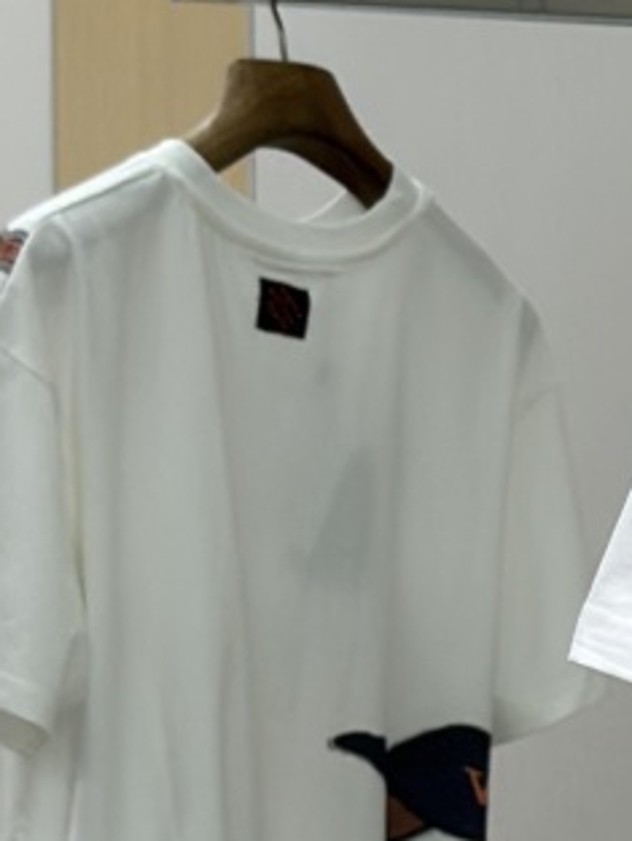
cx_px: 1358
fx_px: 5376
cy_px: 919
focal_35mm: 221
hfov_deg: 6.5
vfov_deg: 8.9
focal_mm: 6.86
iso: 80
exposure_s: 1/437
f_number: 1.78
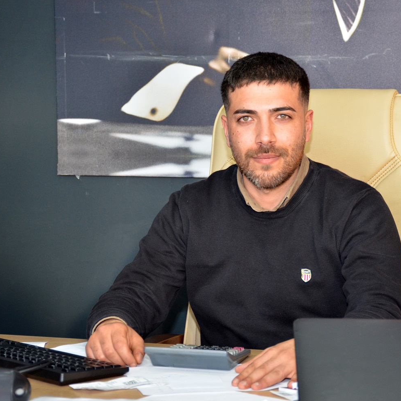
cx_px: 248
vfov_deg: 18.7
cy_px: 201
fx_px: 1219
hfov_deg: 18.7
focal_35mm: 93
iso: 800
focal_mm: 48
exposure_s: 1/60
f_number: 4.5
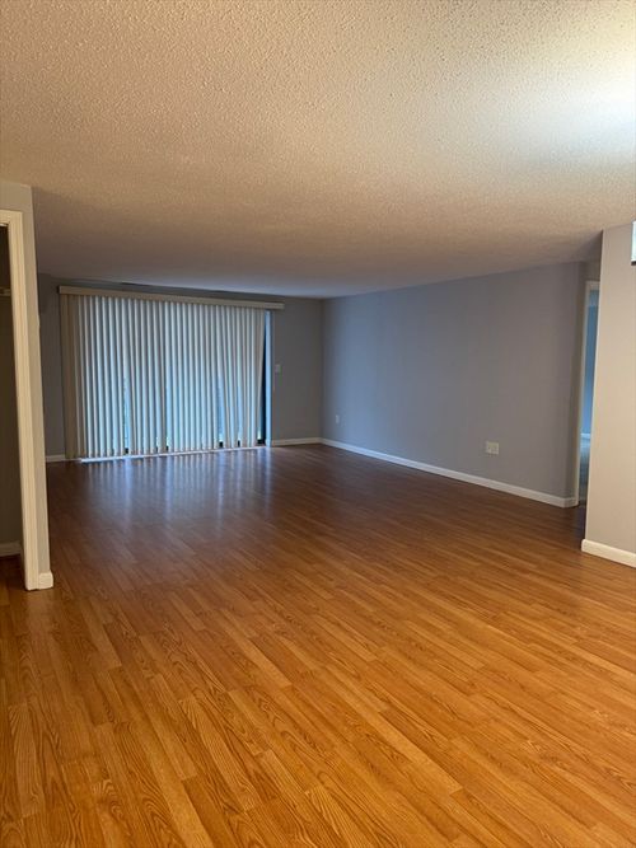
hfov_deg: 56.8
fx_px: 588
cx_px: 318
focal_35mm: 24
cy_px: 424
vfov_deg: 71.6
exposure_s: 1/60
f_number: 1.78
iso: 320
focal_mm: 6.76
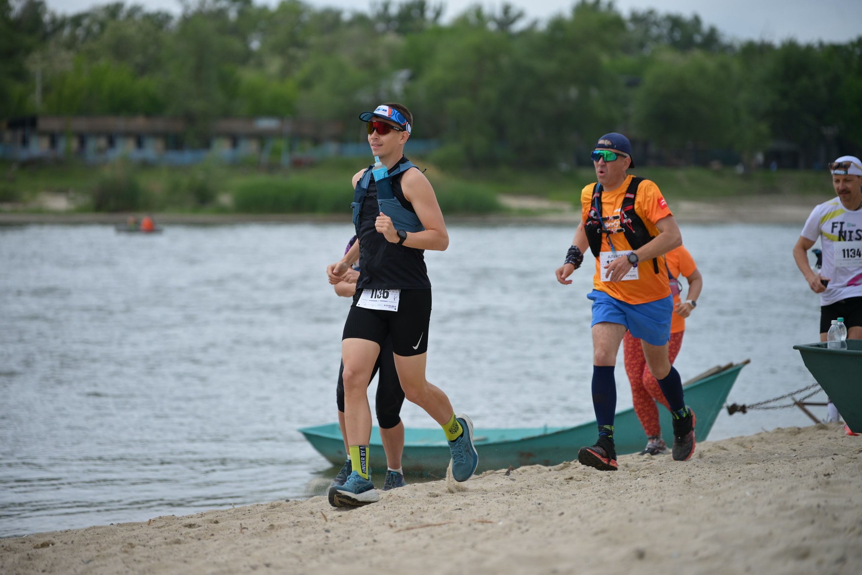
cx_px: 431
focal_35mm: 131
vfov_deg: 10.5
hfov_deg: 15.6
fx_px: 3137
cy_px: 288
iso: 160
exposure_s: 1/800
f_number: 2.8
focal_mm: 131
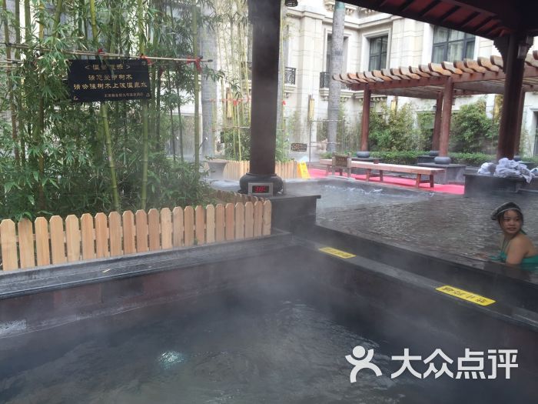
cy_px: 202
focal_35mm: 29
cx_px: 269
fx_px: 451
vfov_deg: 48.2
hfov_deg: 61.7
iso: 32
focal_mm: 4.15
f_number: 2.2
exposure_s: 1/120
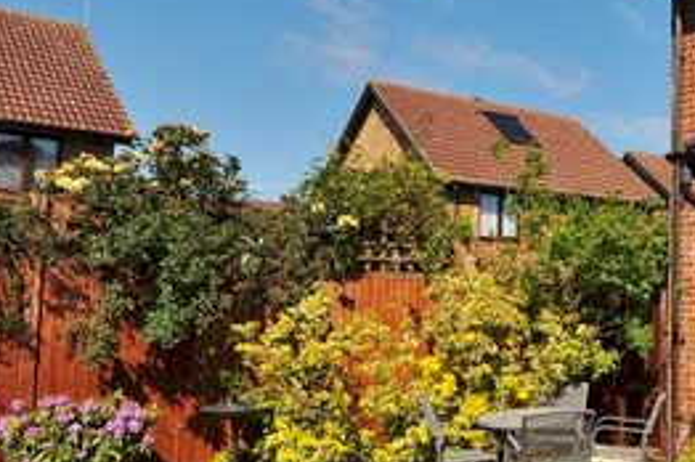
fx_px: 771
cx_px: 661
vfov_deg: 33.3
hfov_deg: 43.1
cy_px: 238
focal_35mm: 40
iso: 200
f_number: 11
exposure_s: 1/500
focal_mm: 10
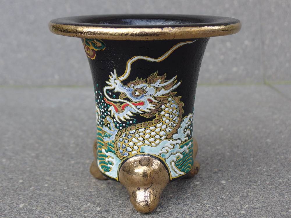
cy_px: 109
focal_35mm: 56
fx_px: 471
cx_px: 146
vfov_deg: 26.1
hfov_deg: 34.3
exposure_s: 1/80
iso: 100
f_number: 2.8
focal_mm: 12
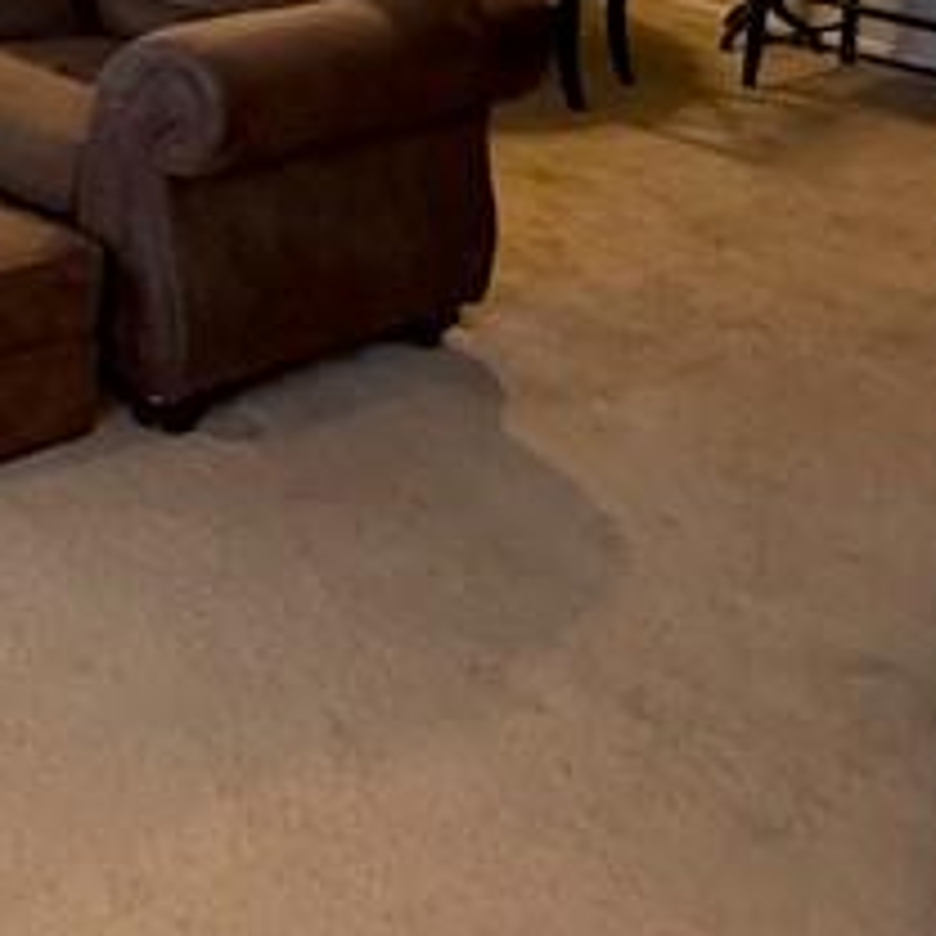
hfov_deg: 23.8
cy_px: -144
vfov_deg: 25.6
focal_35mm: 61
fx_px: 1866
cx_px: -364
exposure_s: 1/60
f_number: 2.2
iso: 500
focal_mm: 2.22
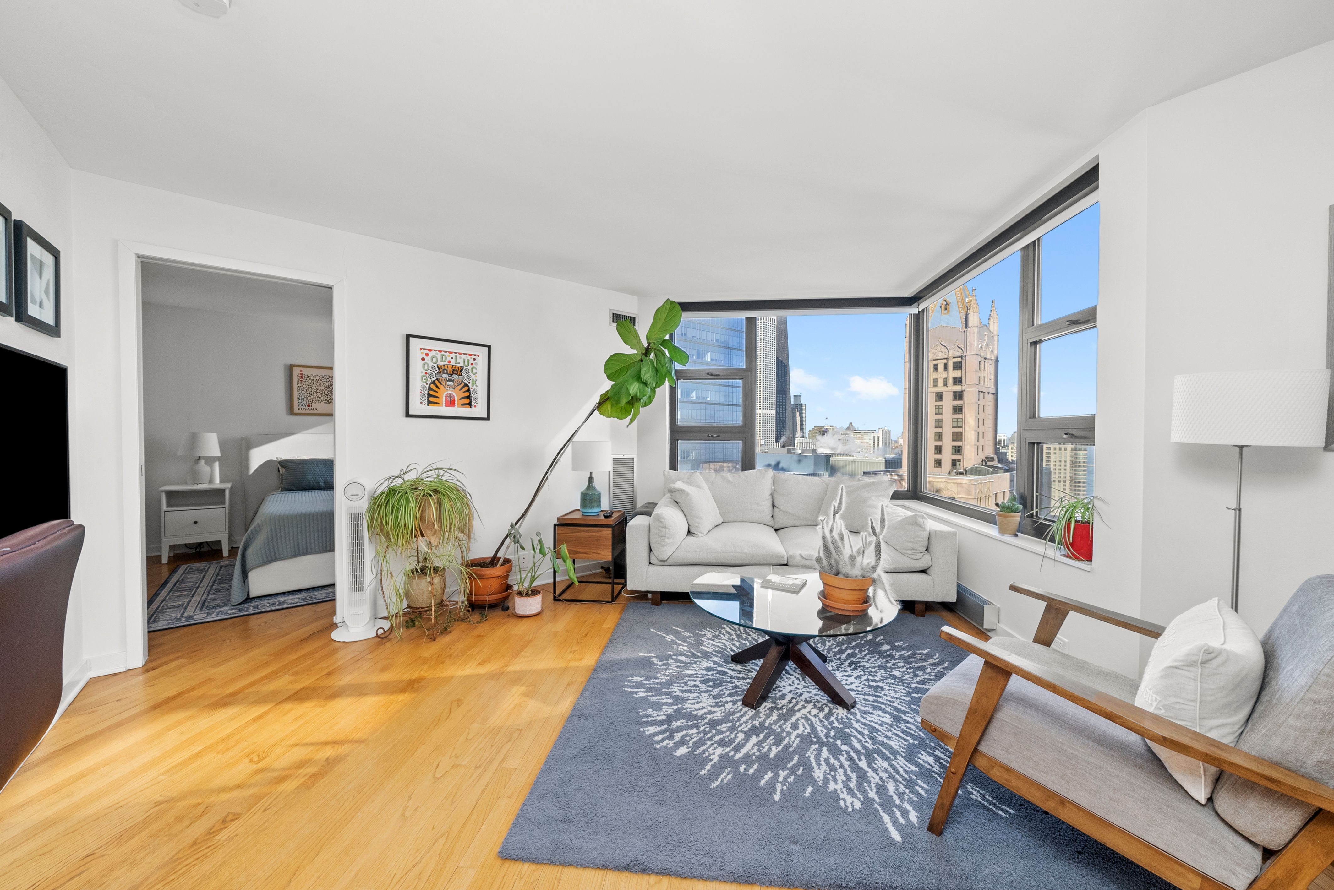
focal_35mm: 12
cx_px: 667
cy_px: 445
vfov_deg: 90.1
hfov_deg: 112.6
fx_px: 445
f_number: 13
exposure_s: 1/15
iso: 640
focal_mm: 12
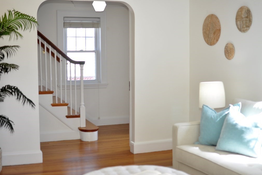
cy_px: 87
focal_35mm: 54
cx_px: 132
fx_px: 389
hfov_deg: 37.2
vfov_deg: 25.3
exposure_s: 1/160
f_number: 2.5
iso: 200
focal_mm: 35
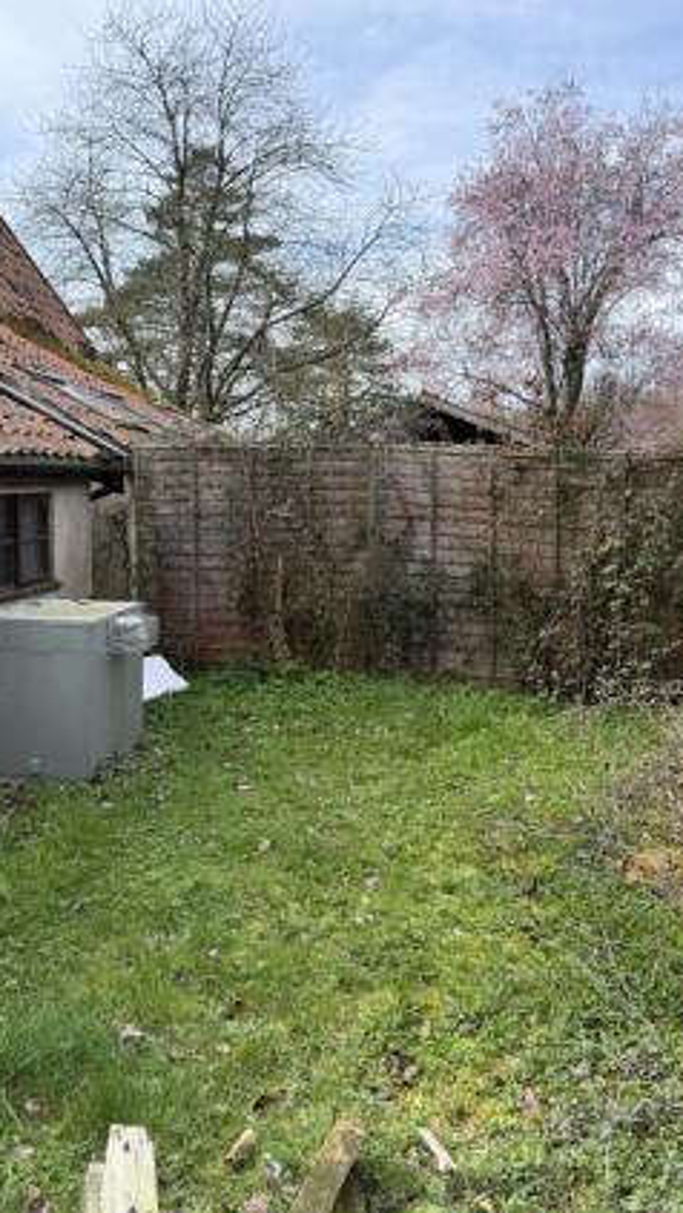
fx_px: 1159
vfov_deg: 55.3
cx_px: 277
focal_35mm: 36
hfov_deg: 32.8
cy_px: 598
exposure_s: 1/1522
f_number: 1.78
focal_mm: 6.76
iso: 100
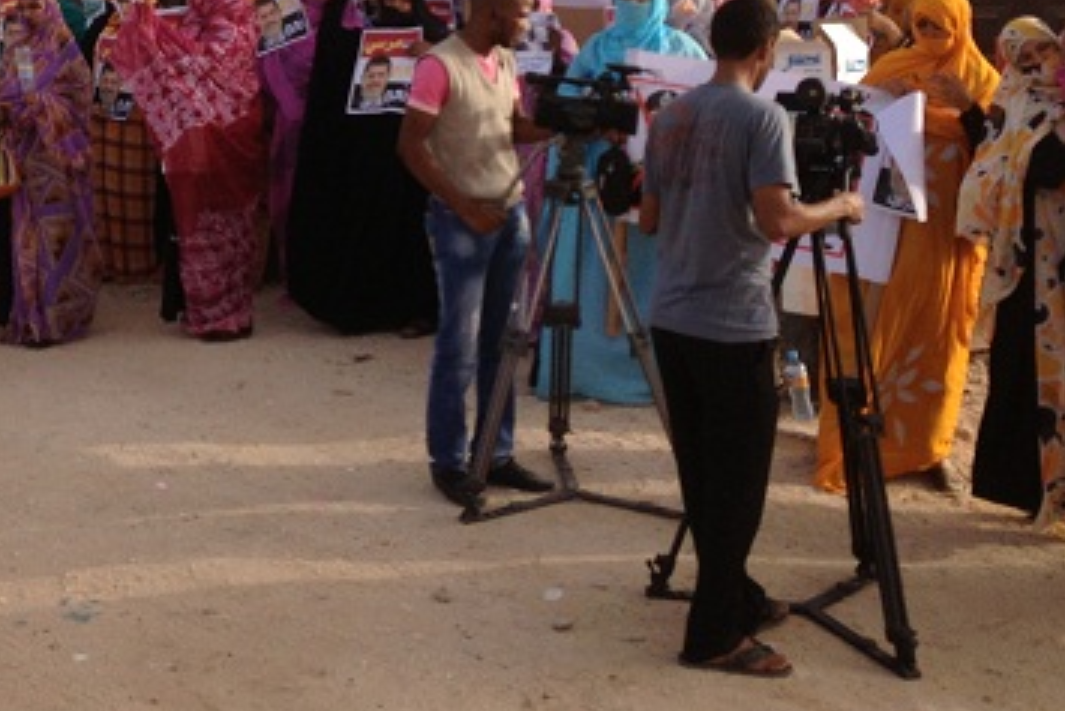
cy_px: 15
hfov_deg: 29.7
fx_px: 1983
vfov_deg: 19.8
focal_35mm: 67
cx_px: 286
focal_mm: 4.28
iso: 50
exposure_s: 1/920
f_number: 2.4
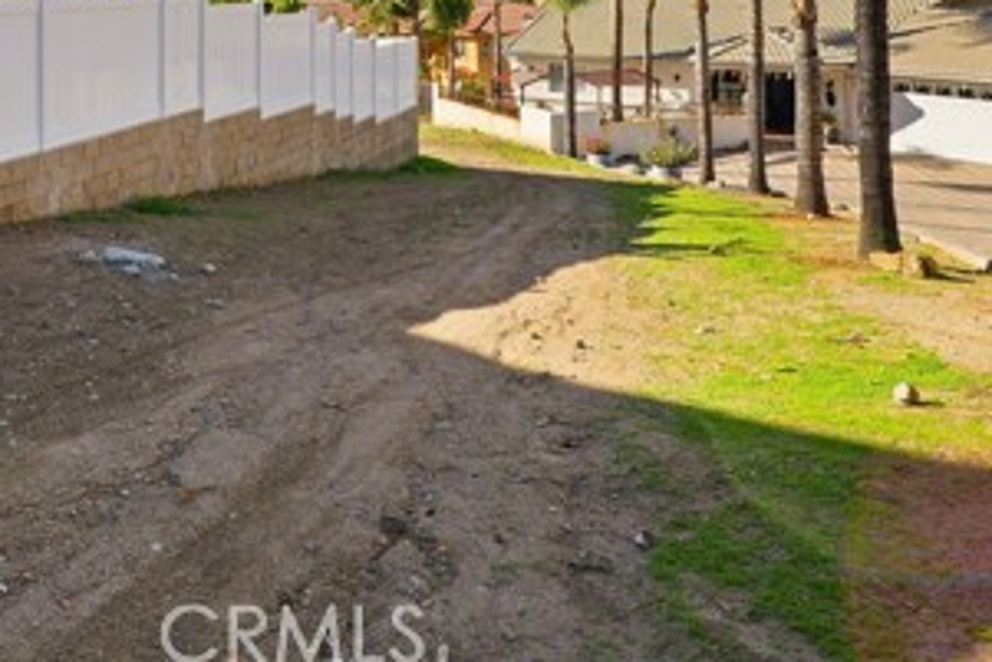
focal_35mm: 34
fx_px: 937
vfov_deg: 34.8
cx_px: 152
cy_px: -21
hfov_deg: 51.1
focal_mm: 16
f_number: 8
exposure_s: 1/2500
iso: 320
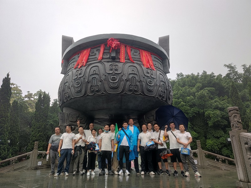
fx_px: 174
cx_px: 126
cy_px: 94
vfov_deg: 56.8
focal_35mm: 24
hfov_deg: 71.6
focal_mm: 6.78
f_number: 1.85
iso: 50
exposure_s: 1/46
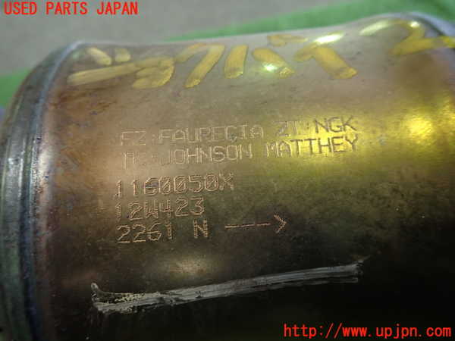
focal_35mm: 25
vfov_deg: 54.9
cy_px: 170
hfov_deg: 69.4
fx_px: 329
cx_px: 228
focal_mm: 4.5
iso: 200
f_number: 2
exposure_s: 1/30
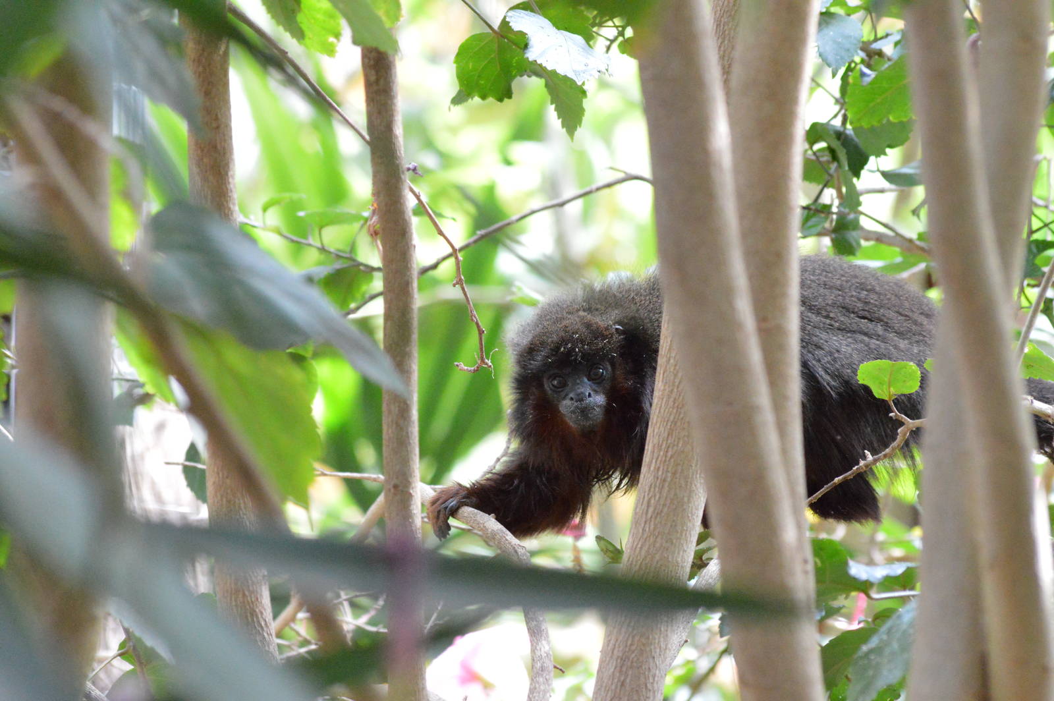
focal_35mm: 225
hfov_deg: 9.2
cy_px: 350
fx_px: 6582
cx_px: 527
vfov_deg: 6.1
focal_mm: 150
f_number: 8
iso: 6400
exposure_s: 1/500
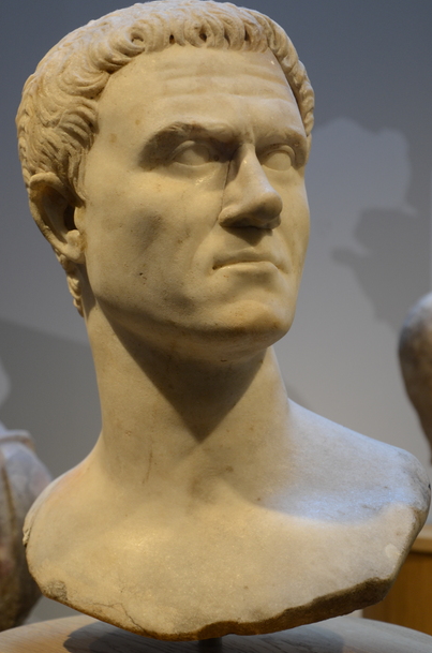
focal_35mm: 72
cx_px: 217
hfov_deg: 18.8
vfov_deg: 28.1
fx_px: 1303
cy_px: 332
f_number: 4.8
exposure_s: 1/60
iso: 500
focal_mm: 44
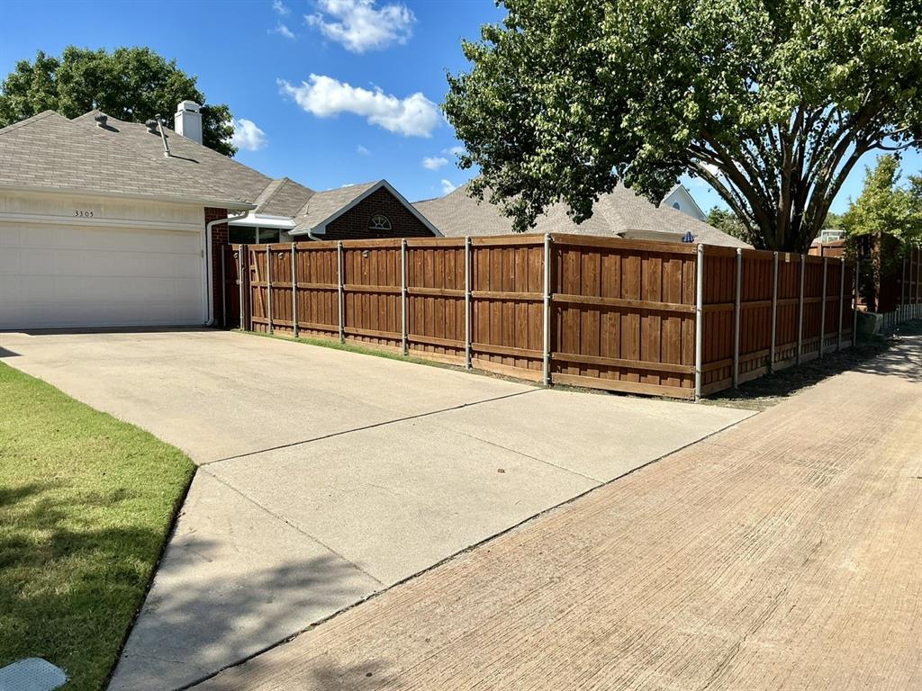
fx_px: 772
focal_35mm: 29
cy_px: 346
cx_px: 461
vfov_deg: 48.2
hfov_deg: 61.7
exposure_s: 1/2427
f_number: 1.8
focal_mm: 3
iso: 25
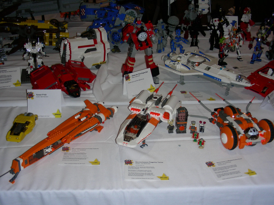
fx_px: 380
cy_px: 102
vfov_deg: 30.3
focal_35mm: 48
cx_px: 137
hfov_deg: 39.7
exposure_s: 1/60.1
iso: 50
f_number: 3.5
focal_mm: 8
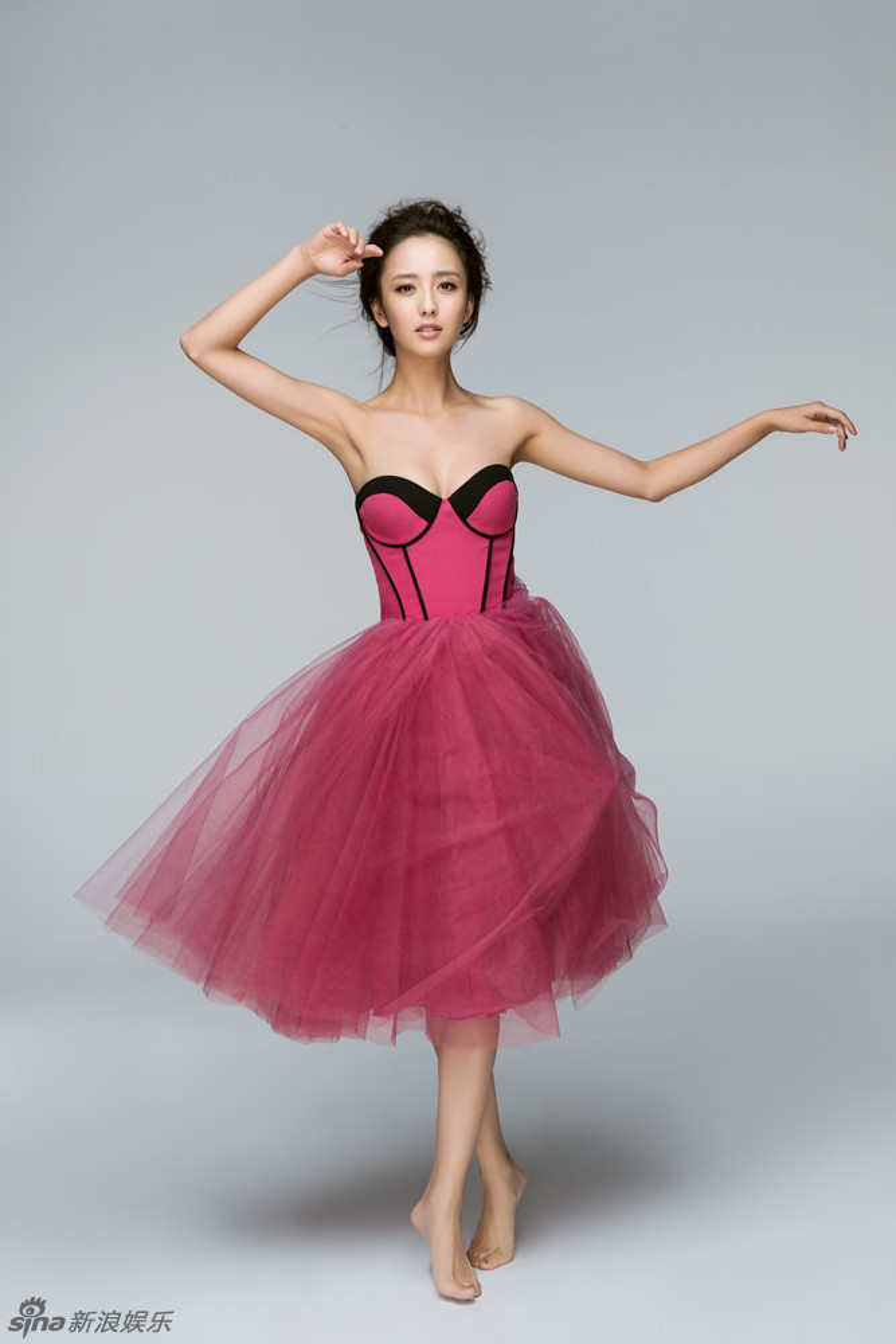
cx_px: 448
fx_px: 2164
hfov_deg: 23.4
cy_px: 672
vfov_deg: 34.5
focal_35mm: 58
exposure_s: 1/125
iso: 100
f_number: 9
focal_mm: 58
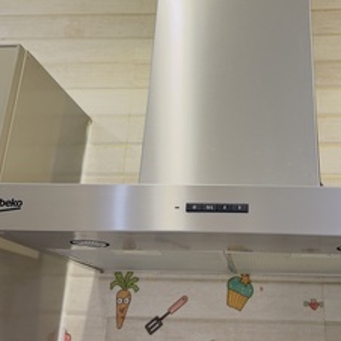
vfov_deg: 38.4
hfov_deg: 38.8
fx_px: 479
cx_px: 223
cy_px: 97
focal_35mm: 43
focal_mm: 6.76
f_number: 1.78
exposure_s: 1/60
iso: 125
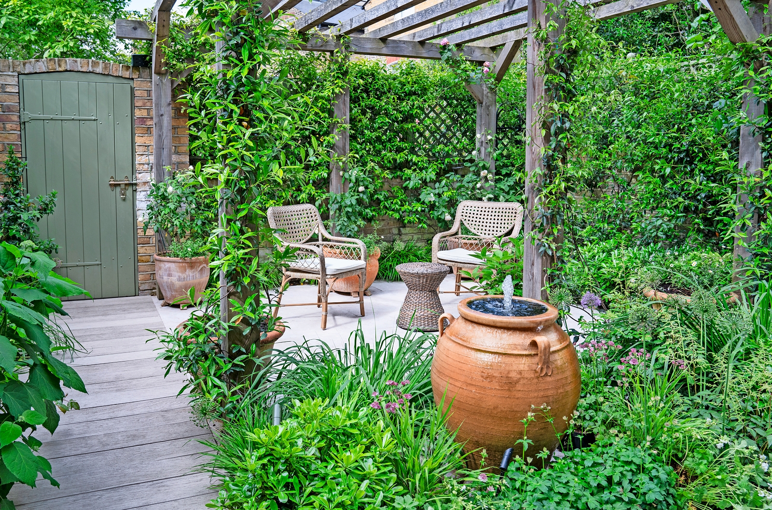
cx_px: 386
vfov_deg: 44.7
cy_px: 255
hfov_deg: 63.8
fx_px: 620
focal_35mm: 29
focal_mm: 29
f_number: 7.1
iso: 400
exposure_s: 1/250
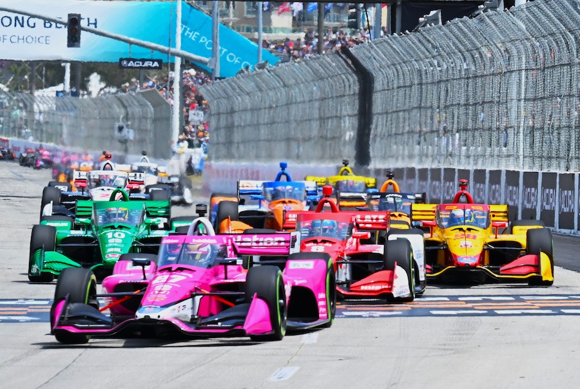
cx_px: 290
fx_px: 3390
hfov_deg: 9.8
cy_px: 194
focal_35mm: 210
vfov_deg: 6.6
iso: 1250
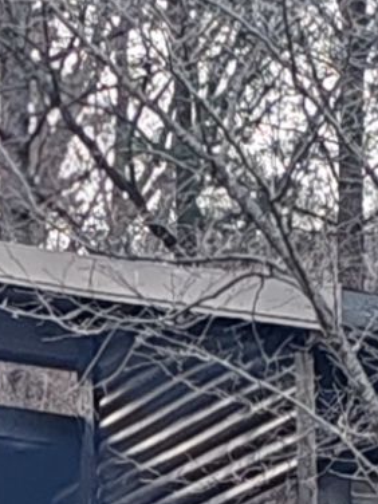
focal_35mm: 287
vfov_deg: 6.7
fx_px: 4179
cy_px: 895
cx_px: -84
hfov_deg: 5.2
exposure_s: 1/100
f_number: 4
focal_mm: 6.12
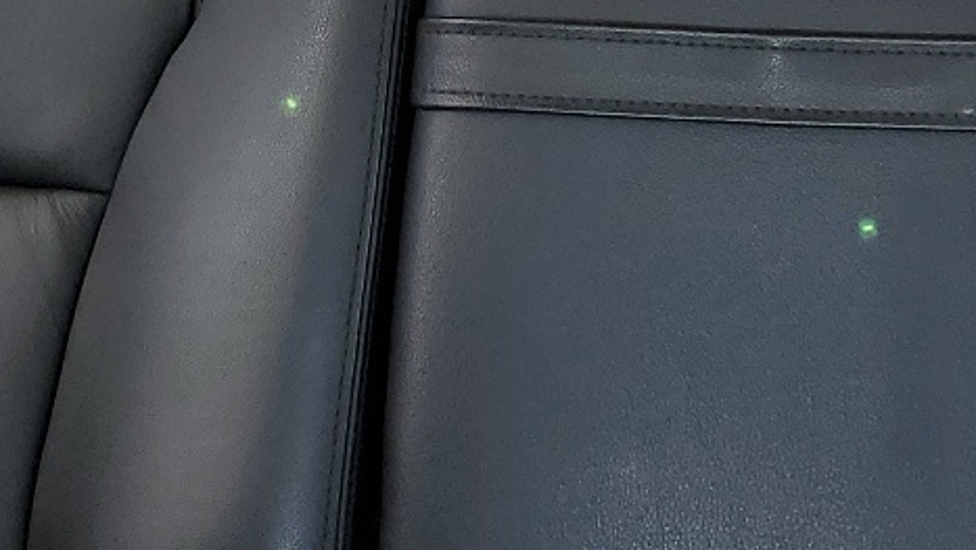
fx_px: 2511
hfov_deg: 21.6
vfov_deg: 11.8
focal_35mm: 97
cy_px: -347
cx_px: 834
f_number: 1.5
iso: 50
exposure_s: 1/127
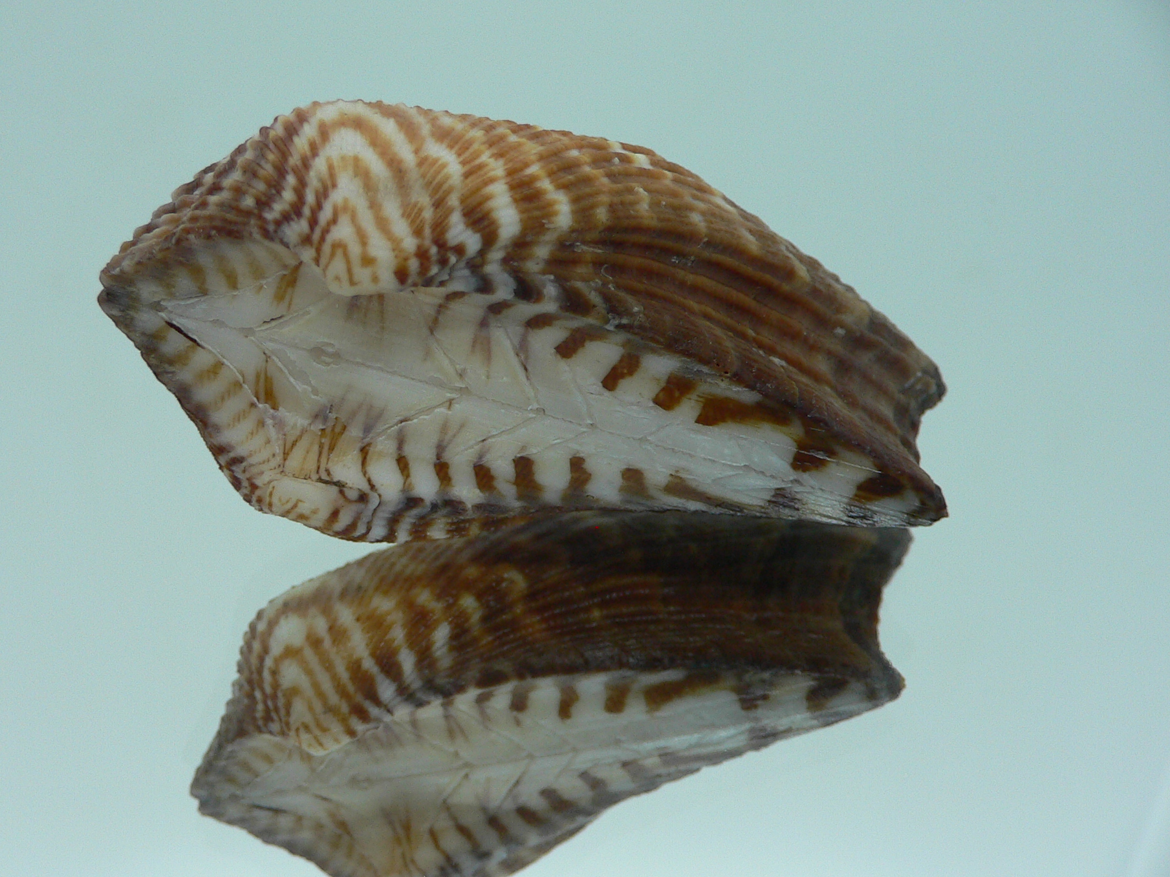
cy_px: 431
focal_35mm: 39
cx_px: 524
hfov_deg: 47.8
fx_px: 1318
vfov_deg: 36.8
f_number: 2.8
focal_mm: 4.6
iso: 100
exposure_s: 1/60
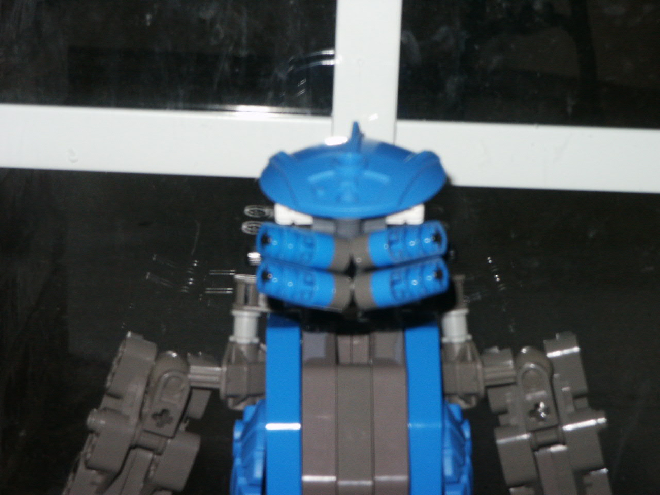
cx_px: 330
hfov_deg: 14.2
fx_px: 2650
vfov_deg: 10.7
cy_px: 248
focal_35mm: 139
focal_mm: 28.23
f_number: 8
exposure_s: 1/125
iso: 200
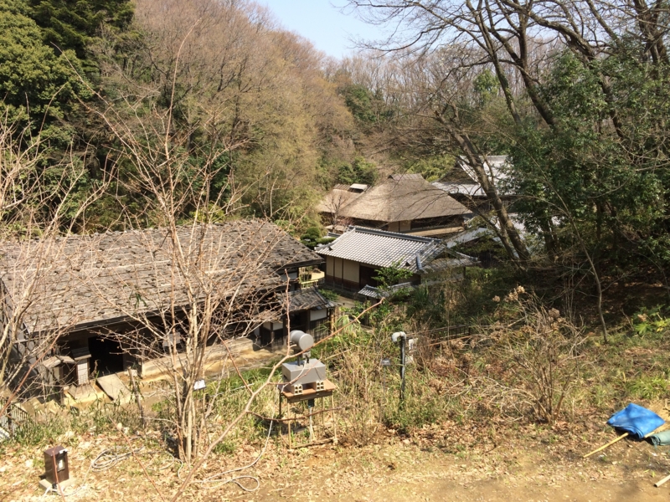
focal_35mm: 30
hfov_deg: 60.0
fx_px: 581
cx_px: 335
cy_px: 251
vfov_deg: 46.8
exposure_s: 1/912
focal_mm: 4.12
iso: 32
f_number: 2.2
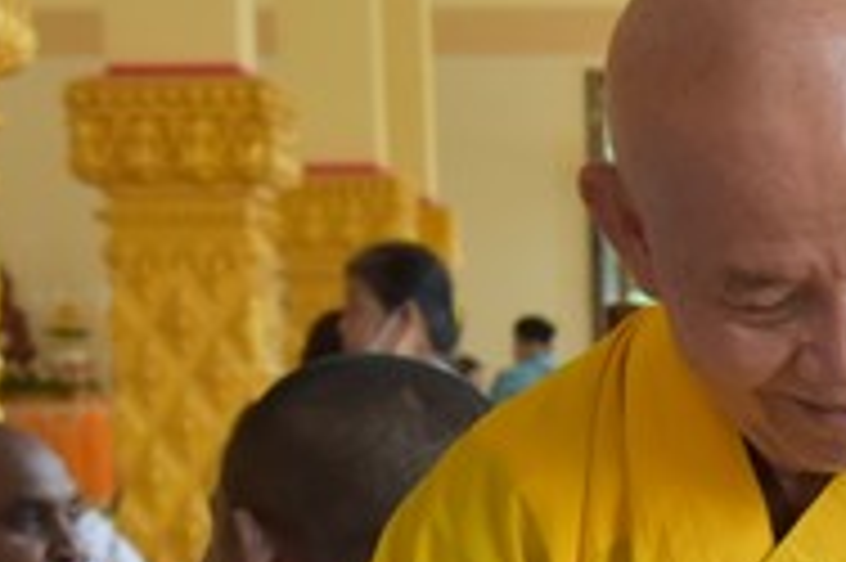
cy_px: 742
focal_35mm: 166
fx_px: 3898
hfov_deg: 11.7
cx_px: 1359
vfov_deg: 8.1
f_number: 7.1
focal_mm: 48
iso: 1600
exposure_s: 1/200
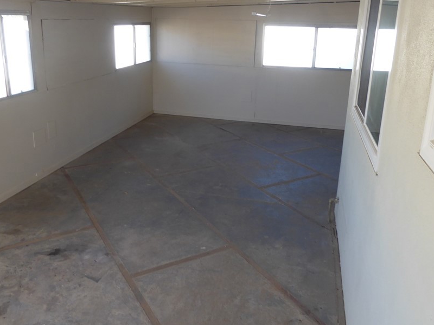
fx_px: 401
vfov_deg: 44.0
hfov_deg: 56.7
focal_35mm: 32
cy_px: 137
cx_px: 197
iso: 100
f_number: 3.3
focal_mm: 4.3
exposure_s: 1/60
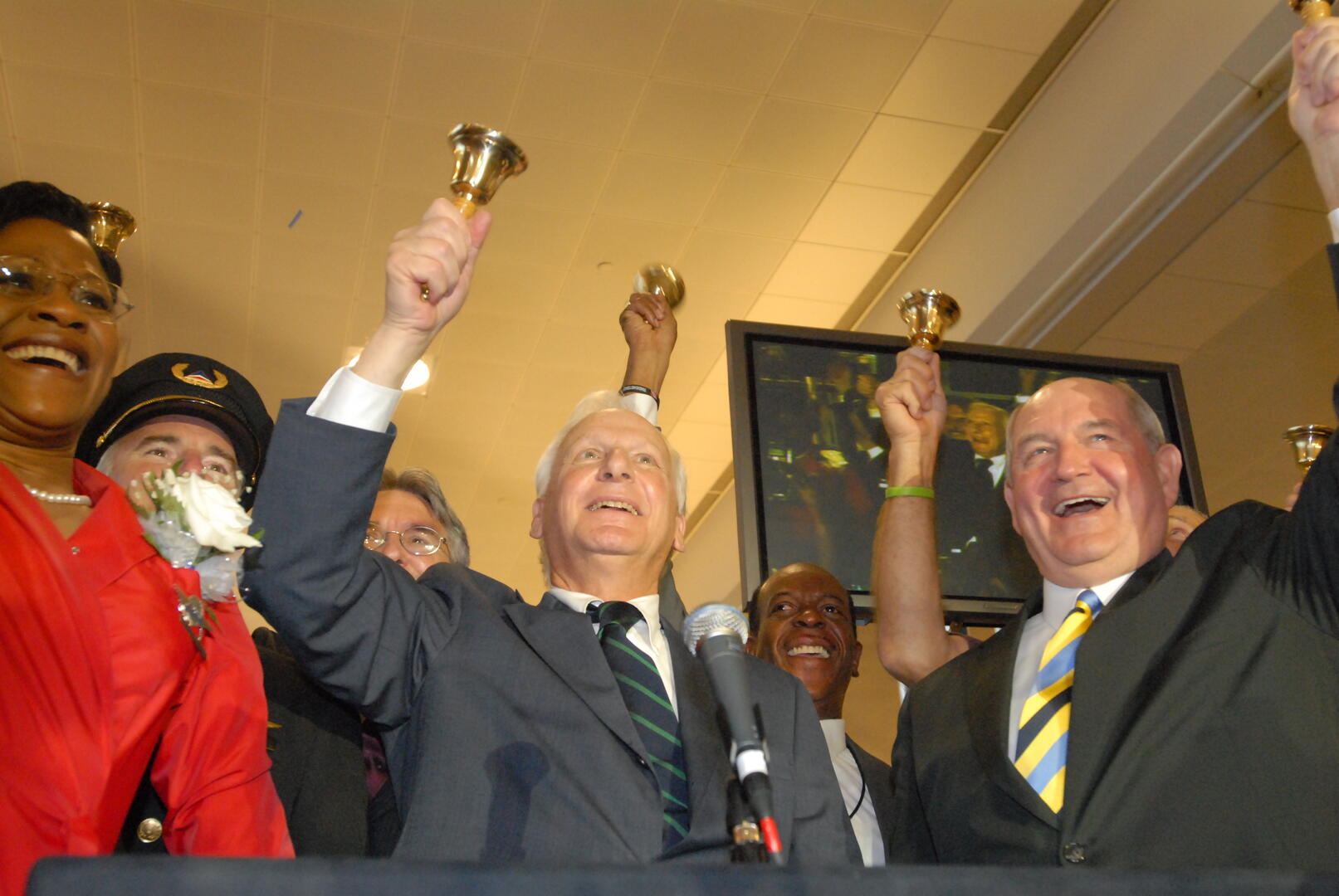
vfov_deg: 34.3
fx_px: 1452
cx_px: 670
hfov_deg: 49.5
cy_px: 448
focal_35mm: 39
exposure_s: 1/160
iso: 1250
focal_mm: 26
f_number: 4
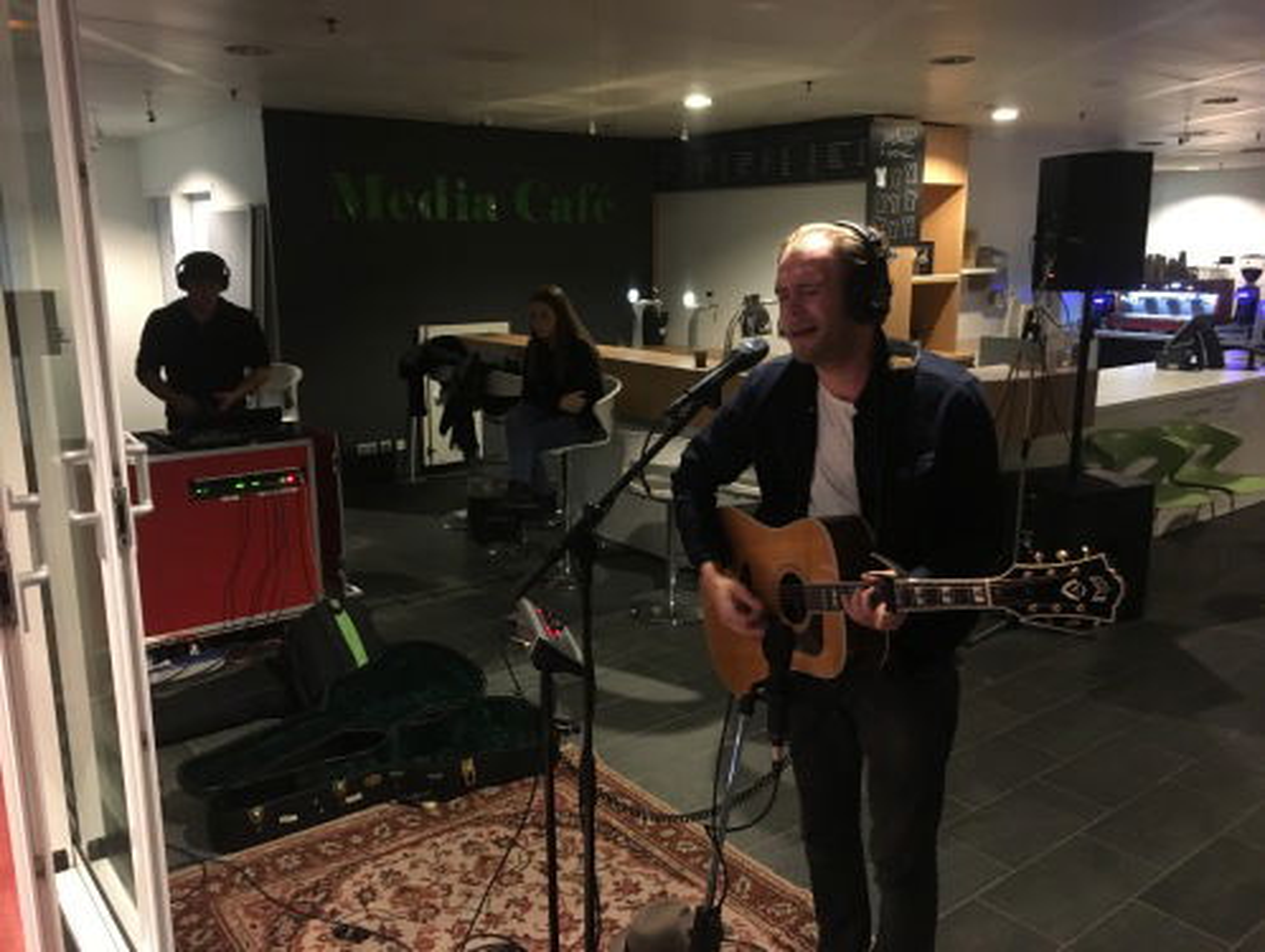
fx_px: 1061
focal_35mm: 29
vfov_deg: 48.3
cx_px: 632
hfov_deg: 61.6
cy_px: 476
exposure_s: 1/17
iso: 500
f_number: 2.2
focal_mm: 4.15
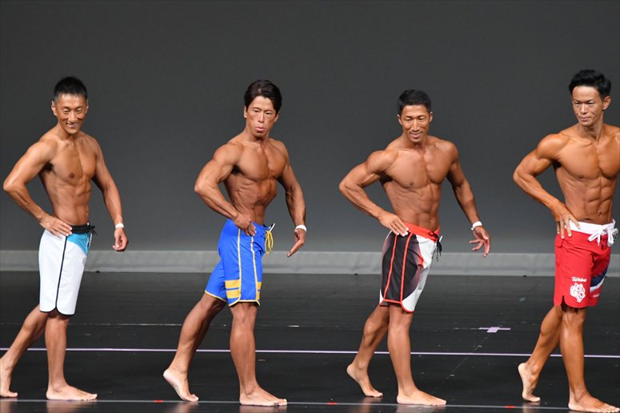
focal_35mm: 315
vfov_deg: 4.4
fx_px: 5422
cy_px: 206
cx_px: 310
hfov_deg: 6.5
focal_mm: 210
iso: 4000
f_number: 5.6
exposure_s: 1/400
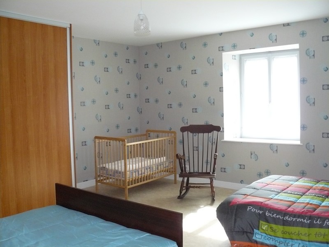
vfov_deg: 39.7
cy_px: 124
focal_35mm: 36
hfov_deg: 51.4
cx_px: 164
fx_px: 342
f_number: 2.8
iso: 400
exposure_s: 1/80
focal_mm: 6
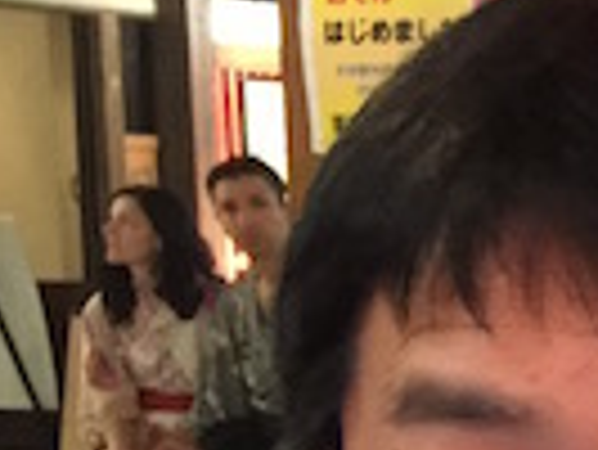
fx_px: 3009
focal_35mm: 174
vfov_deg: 8.3
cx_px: 1524
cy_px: 747
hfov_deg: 9.8
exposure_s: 1/4
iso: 125
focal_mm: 4.15
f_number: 2.2
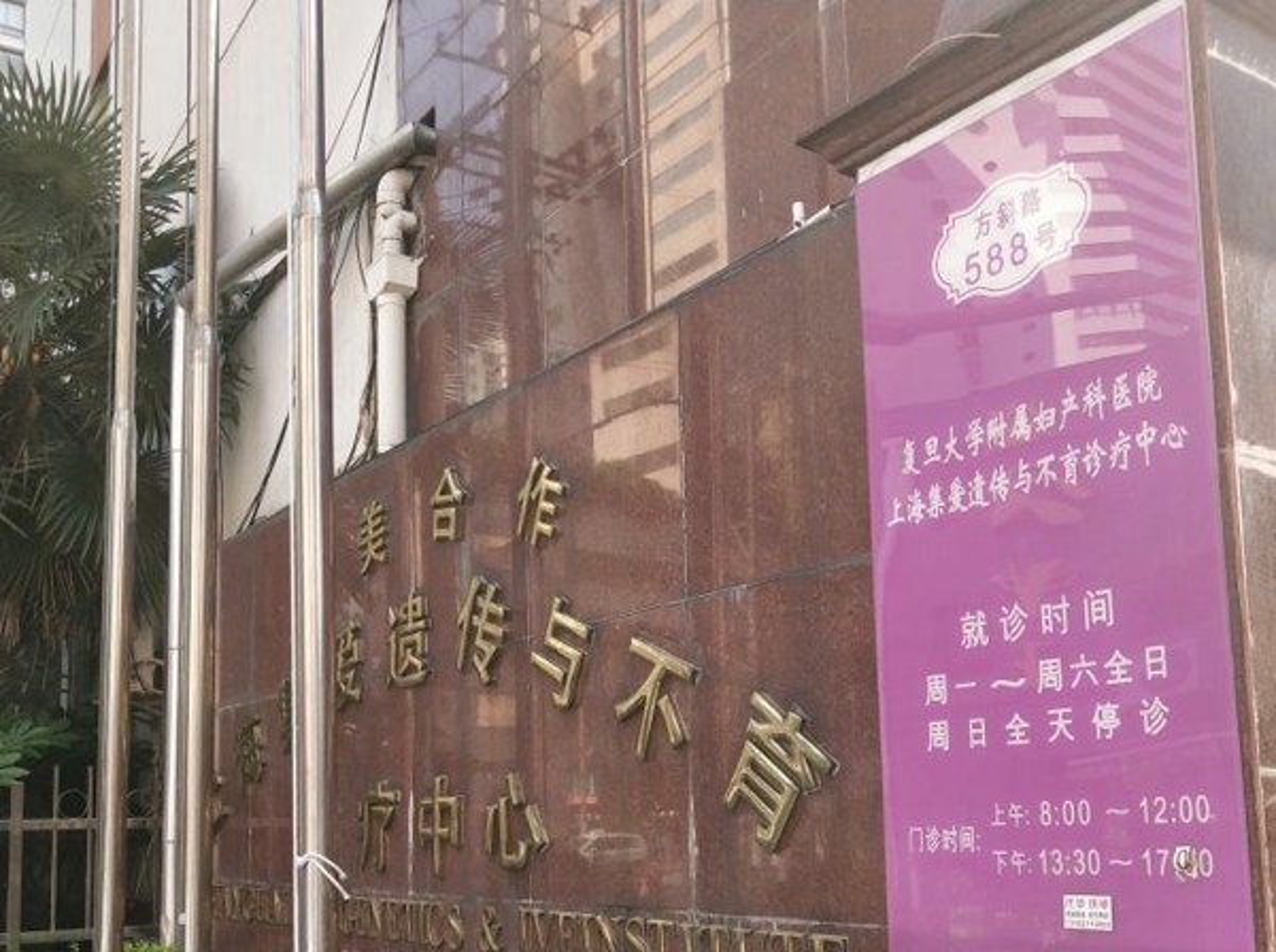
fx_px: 1104
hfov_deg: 60.0
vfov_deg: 46.7
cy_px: 476
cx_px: 638
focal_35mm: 30
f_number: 1.8
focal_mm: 3.95
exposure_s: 1/500
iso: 75
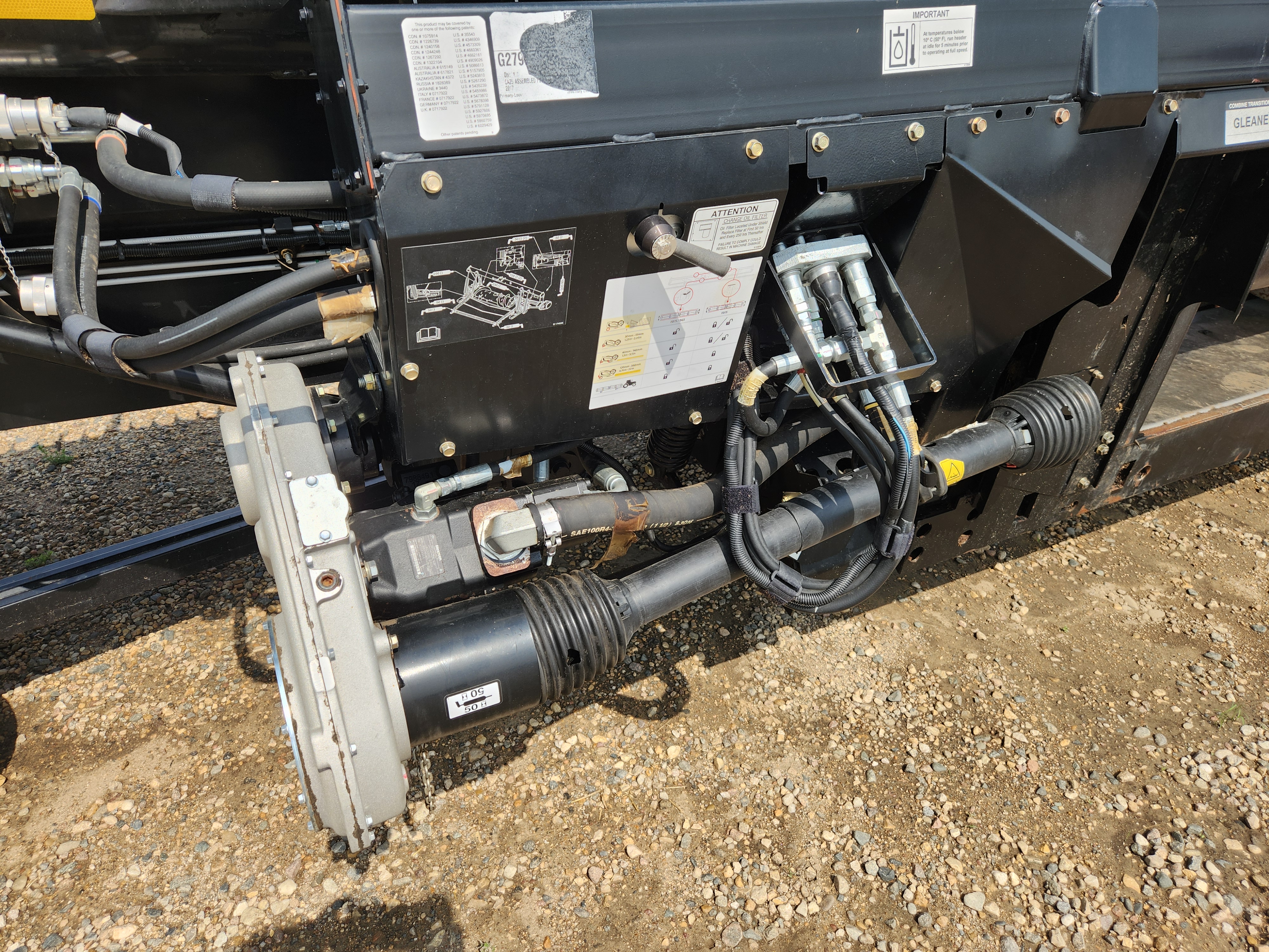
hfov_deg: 73.9
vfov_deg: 58.9
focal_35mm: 23
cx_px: 634
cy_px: 476
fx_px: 843
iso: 20
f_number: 1.8
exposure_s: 1/1279
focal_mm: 5.4
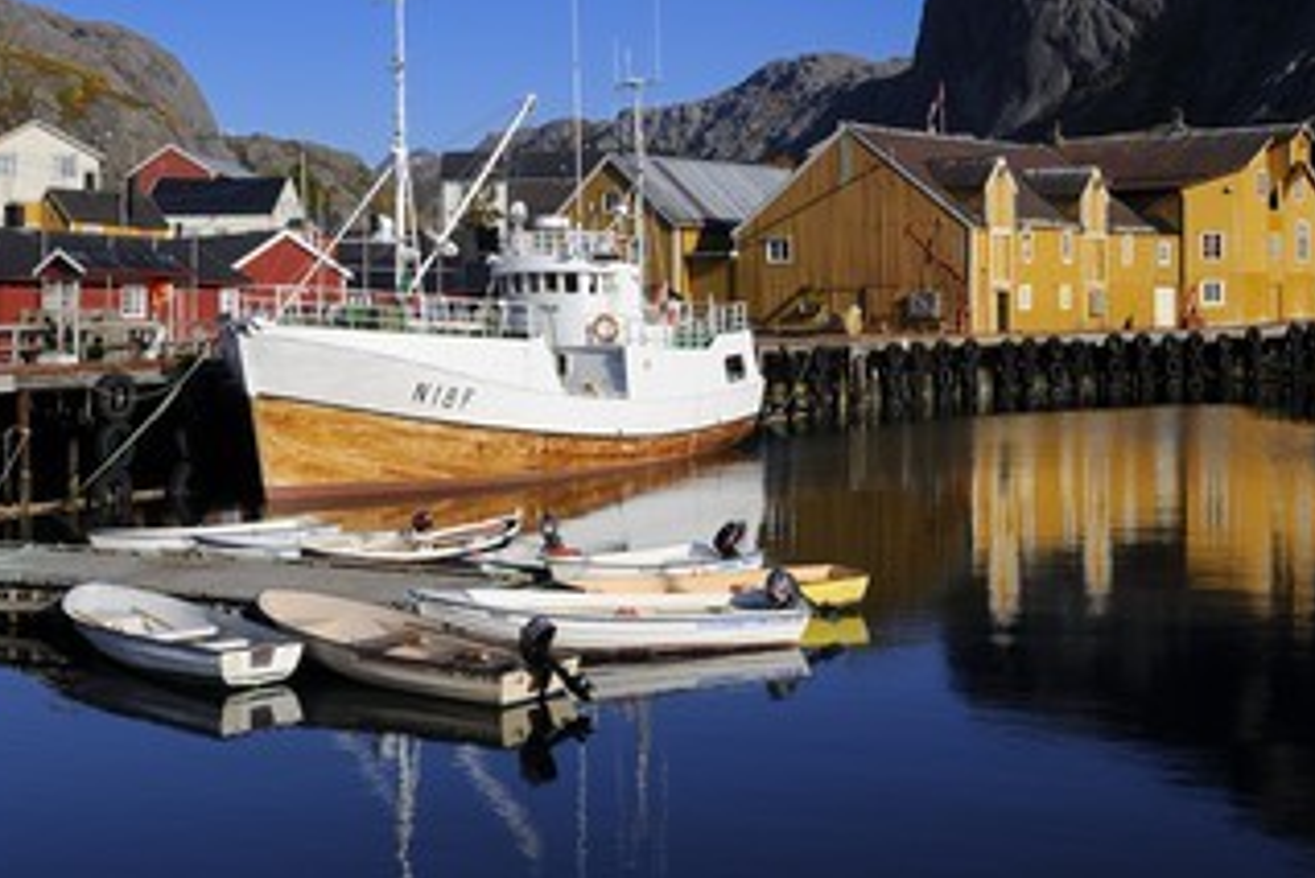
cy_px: 309
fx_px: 1827
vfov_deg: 26.9
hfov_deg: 39.6
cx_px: 610
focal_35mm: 50
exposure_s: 1/160
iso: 200
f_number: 18
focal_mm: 38
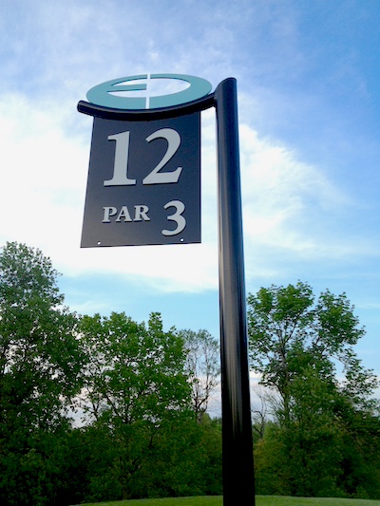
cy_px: 253
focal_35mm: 35
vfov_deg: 52.6
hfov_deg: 40.7
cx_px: 190
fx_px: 512
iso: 50
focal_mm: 4.28
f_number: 2.4
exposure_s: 1/170
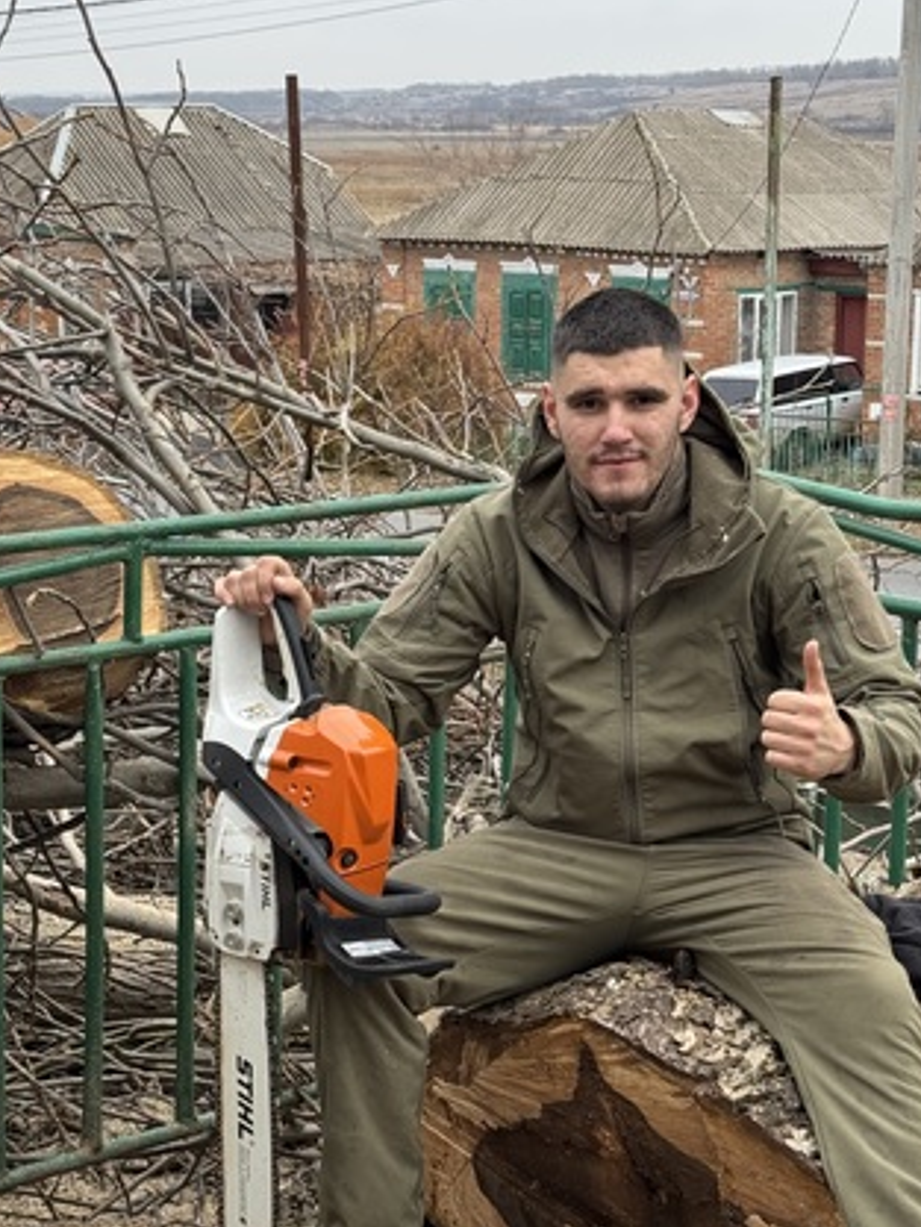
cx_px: 474
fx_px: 2447
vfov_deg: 28.1
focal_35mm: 69
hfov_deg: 21.3
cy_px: 747
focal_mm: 6.76
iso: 64
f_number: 1.78
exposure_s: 1/425
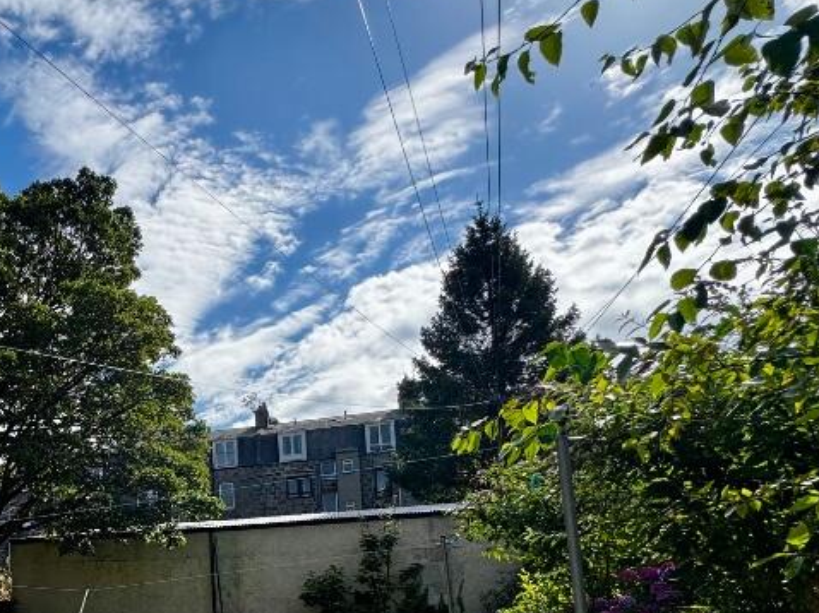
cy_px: 556
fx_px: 709
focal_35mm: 30
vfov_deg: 42.7
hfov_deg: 50.3
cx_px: 27
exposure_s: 1/1094
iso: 40
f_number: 2.2
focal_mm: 2.22
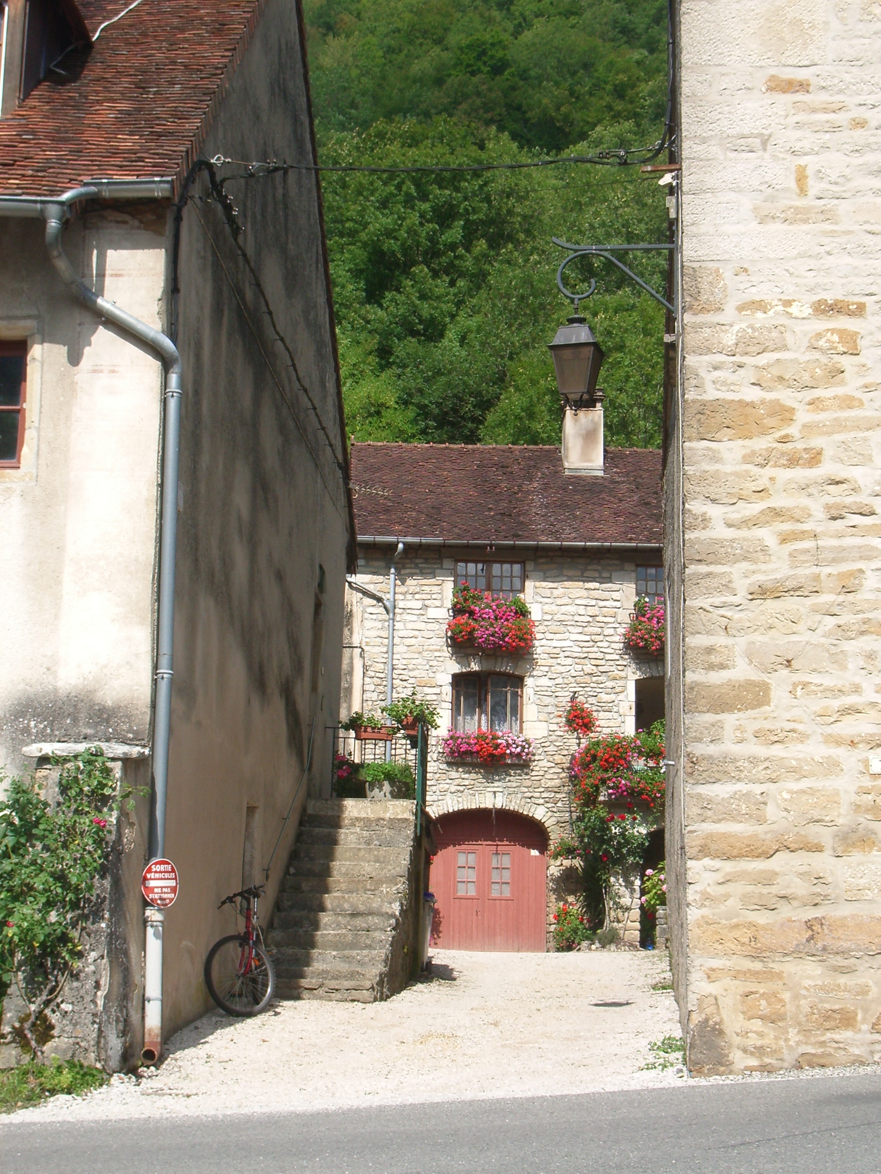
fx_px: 2104
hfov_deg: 23.7
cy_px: 587
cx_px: 440
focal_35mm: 62
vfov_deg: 31.2
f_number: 5.6
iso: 80
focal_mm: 10.2
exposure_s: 1/250
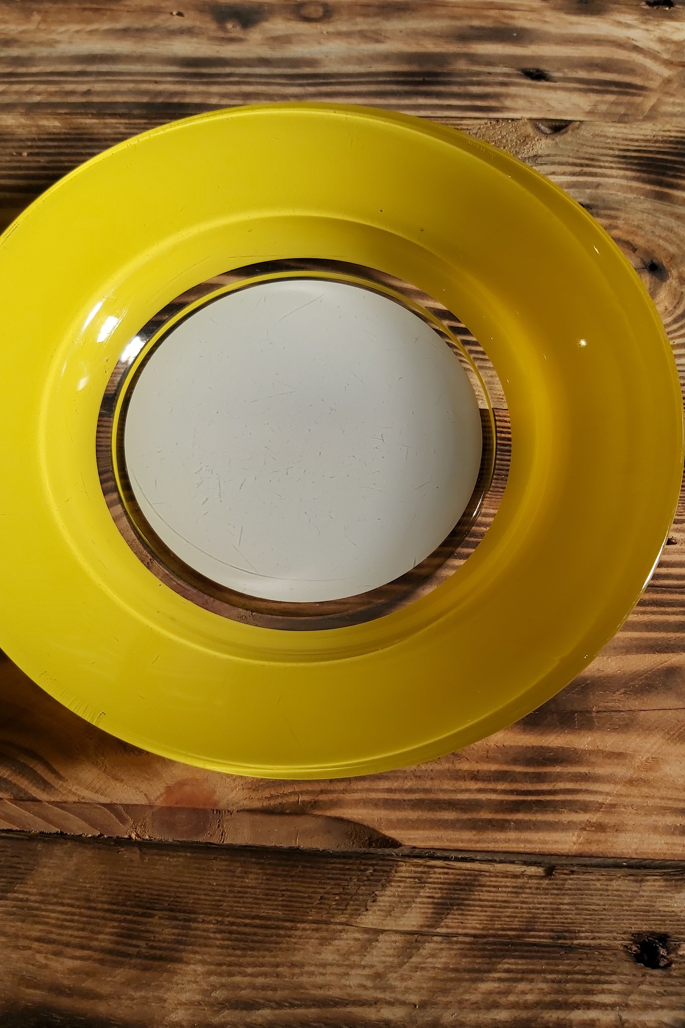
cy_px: 499
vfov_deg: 65.5
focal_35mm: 28
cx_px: 301
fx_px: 799
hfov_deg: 46.3
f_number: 1.7
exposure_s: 1/784
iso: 64
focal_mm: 3.92
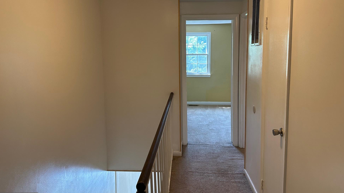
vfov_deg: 42.6
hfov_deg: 69.9
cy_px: 74
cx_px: 172
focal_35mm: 27
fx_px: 246
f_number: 1.78
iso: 160
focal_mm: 6.86
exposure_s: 1/120
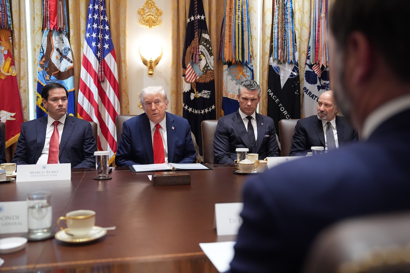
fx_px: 421
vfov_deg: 35.9
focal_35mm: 37
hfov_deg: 51.9
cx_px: 205
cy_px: 136
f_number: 2.8
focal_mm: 37
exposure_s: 1/200
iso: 3200
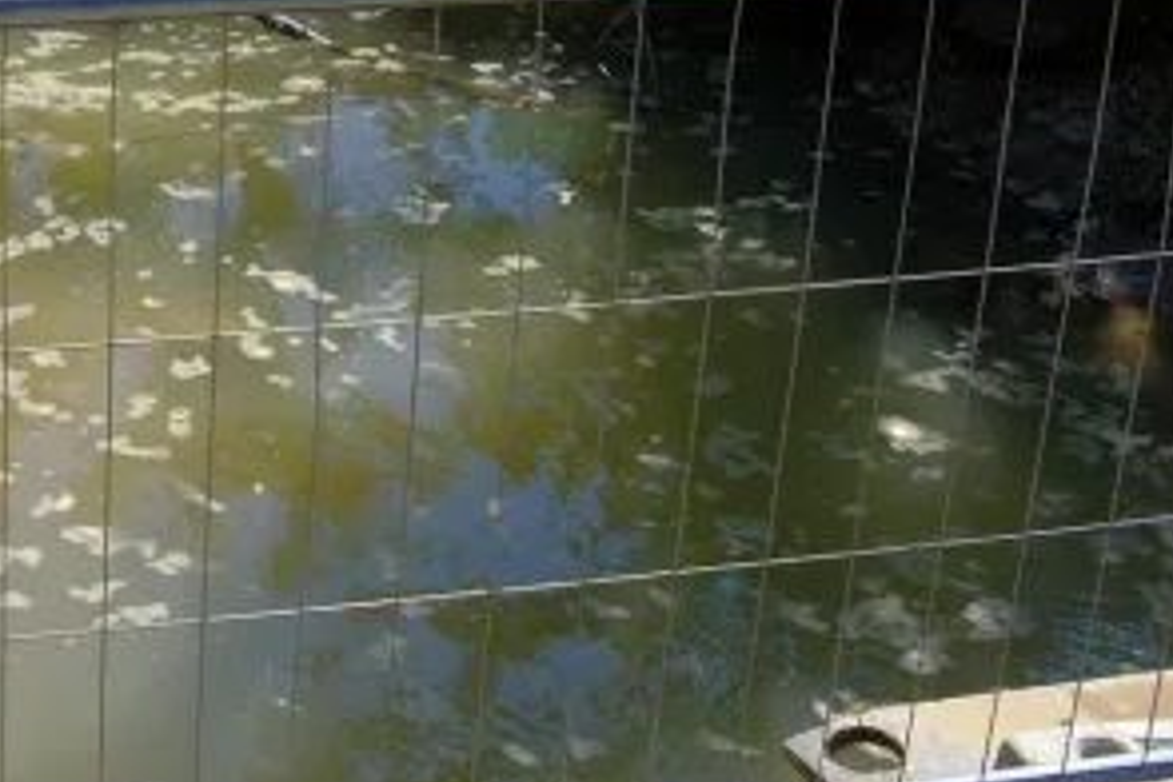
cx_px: 72
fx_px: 2020
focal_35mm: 62
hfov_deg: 30.6
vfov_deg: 20.9
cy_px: -58
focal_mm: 16
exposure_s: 1/1250
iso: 200
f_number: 4
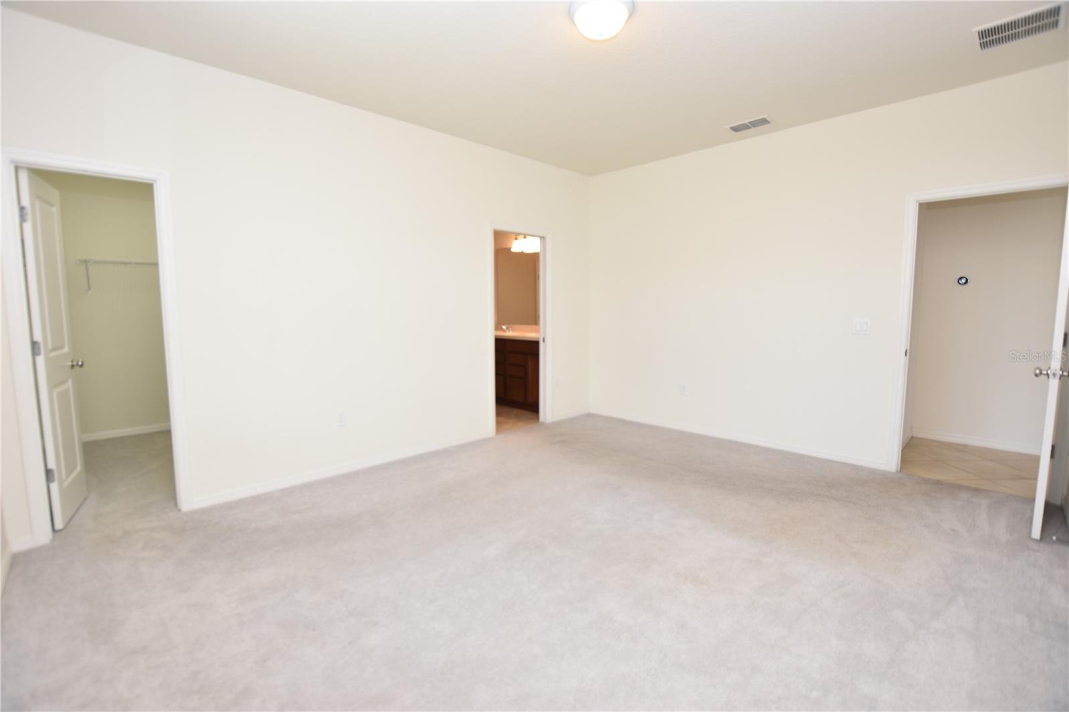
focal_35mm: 15
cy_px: 356
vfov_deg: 77.3
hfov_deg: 100.4
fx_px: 445
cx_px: 534
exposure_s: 1/60
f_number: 4
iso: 220
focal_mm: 10
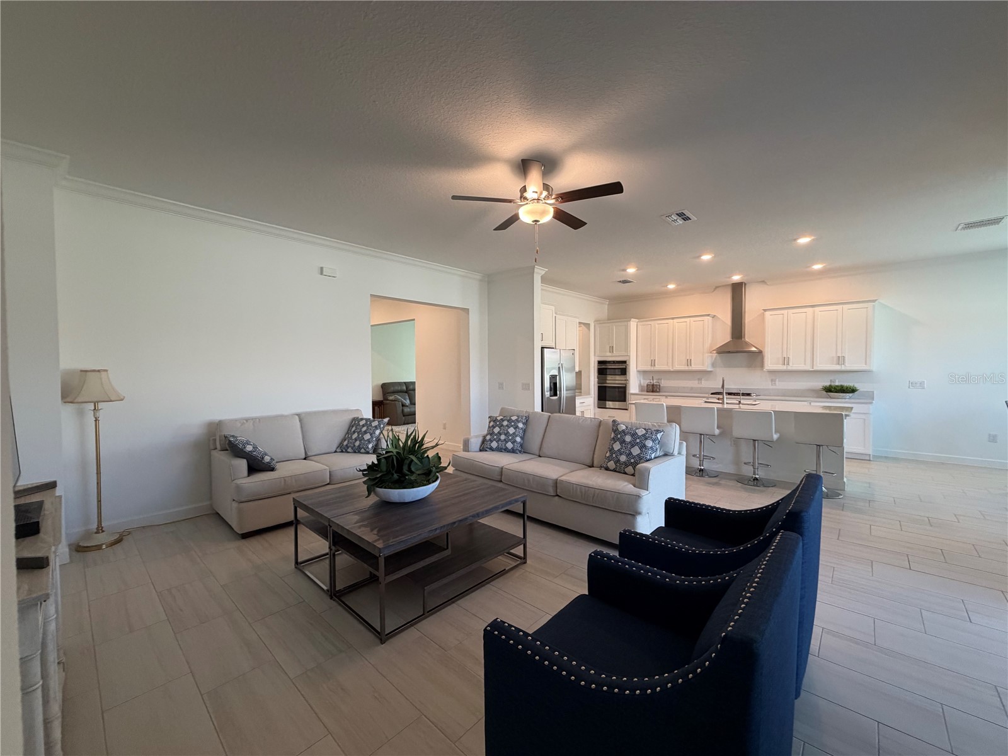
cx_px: 504
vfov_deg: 85.7
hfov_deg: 102.1
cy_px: 378
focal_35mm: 14
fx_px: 408
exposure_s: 1/120
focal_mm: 2.22
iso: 250
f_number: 2.2
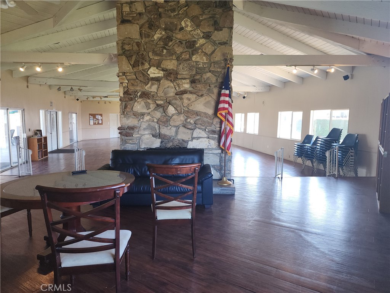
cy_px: 146
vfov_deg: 58.9
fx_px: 259
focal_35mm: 23
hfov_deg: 73.9
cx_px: 195
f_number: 1.8
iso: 64
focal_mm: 6.4
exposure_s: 1/60
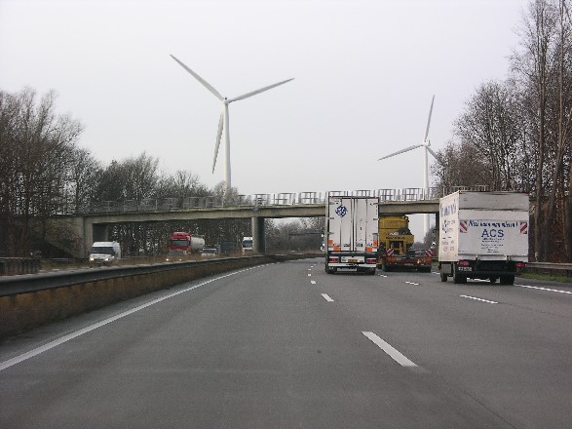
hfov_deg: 22.3
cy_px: 214
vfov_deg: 16.8
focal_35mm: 88
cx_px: 286
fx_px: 1454
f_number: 3.9
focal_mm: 22.3
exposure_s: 1/98.8
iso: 50
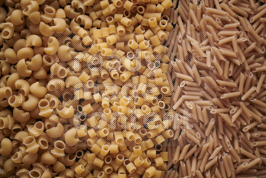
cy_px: 89
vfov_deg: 27.0
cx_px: 133
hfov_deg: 39.6
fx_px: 370
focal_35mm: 50
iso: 160
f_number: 8
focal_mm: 50
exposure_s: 1/100
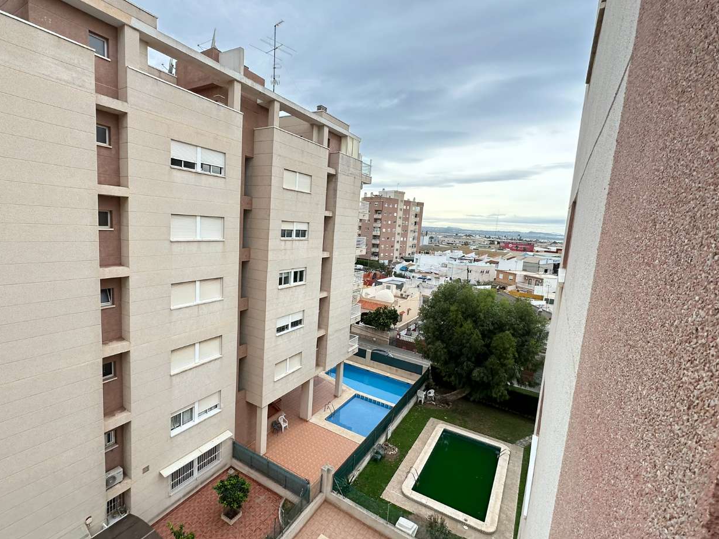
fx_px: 353
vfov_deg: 74.7
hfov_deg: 90.5
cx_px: 312
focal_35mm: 17
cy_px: 271
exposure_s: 1/311
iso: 40
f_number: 2.2
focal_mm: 2.22
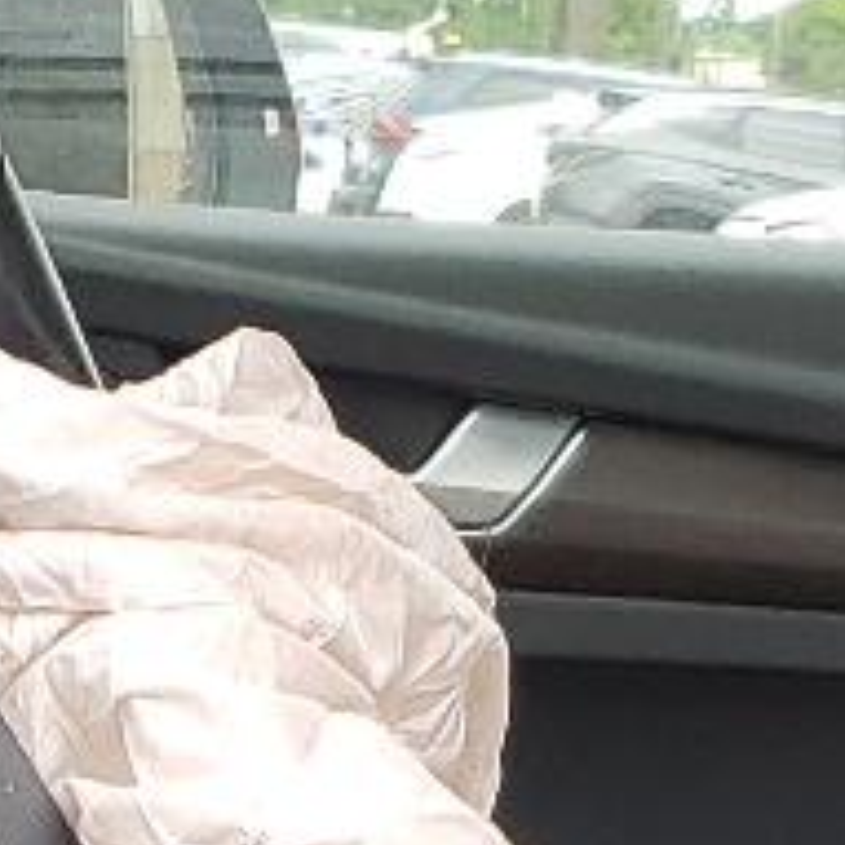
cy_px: 1677
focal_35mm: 193
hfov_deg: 9.1
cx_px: 447
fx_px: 5330
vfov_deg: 8.6
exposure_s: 1/370
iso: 50
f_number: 1.5
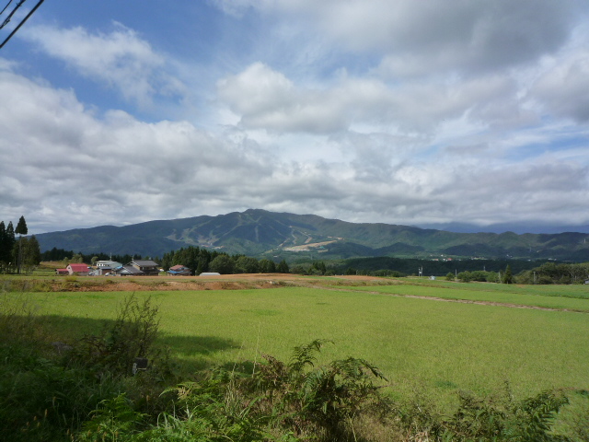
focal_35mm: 25
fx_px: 425
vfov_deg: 54.9
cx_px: 294
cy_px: 221
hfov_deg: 69.4
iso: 160
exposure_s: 1/640
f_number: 5.6
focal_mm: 4.4
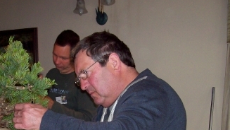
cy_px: 123
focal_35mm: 72
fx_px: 439
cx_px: 63
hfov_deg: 29.0
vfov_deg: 16.5
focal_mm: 6
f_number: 2.7
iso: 80
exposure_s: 1/64
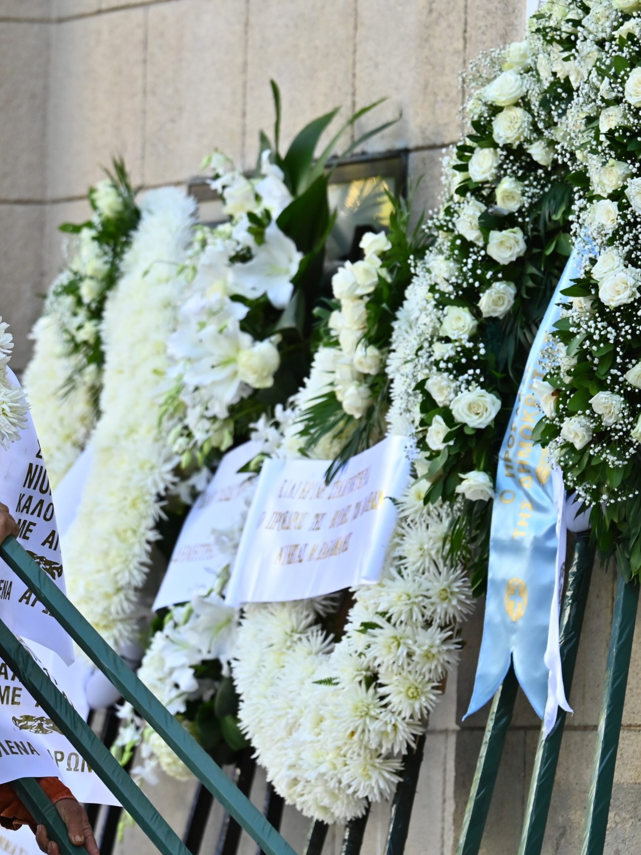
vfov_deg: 4.1
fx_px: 11799
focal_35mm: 478
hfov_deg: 3.1
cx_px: 81
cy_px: 427
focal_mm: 330
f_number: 6
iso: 900
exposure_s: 1/640
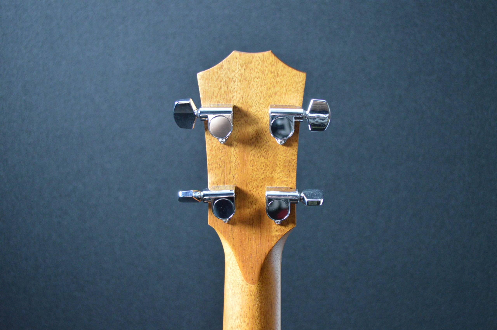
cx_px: 248
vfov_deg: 34.1
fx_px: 538
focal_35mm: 39
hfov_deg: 49.6
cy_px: 165
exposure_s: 1/15
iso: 2200
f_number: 4.2
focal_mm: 26
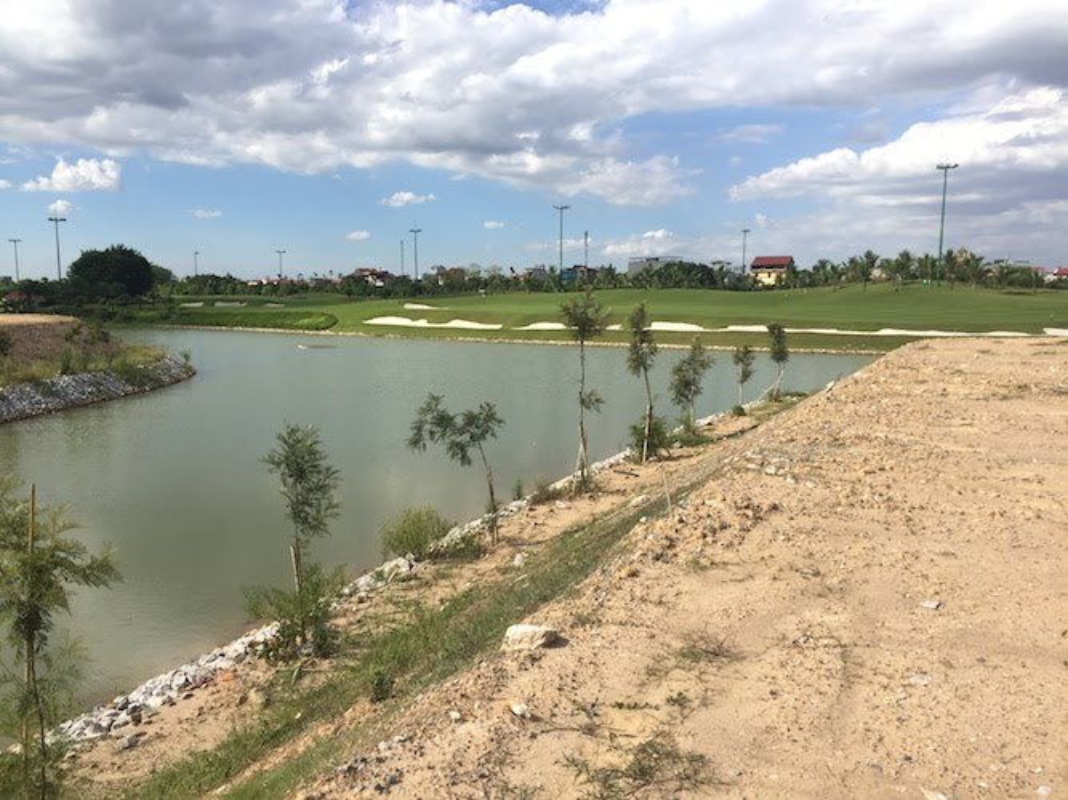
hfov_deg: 61.7
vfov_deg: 48.2
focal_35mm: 29
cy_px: 400
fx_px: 895
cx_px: 534
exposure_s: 1/2326
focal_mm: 4.15
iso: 32
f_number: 2.2
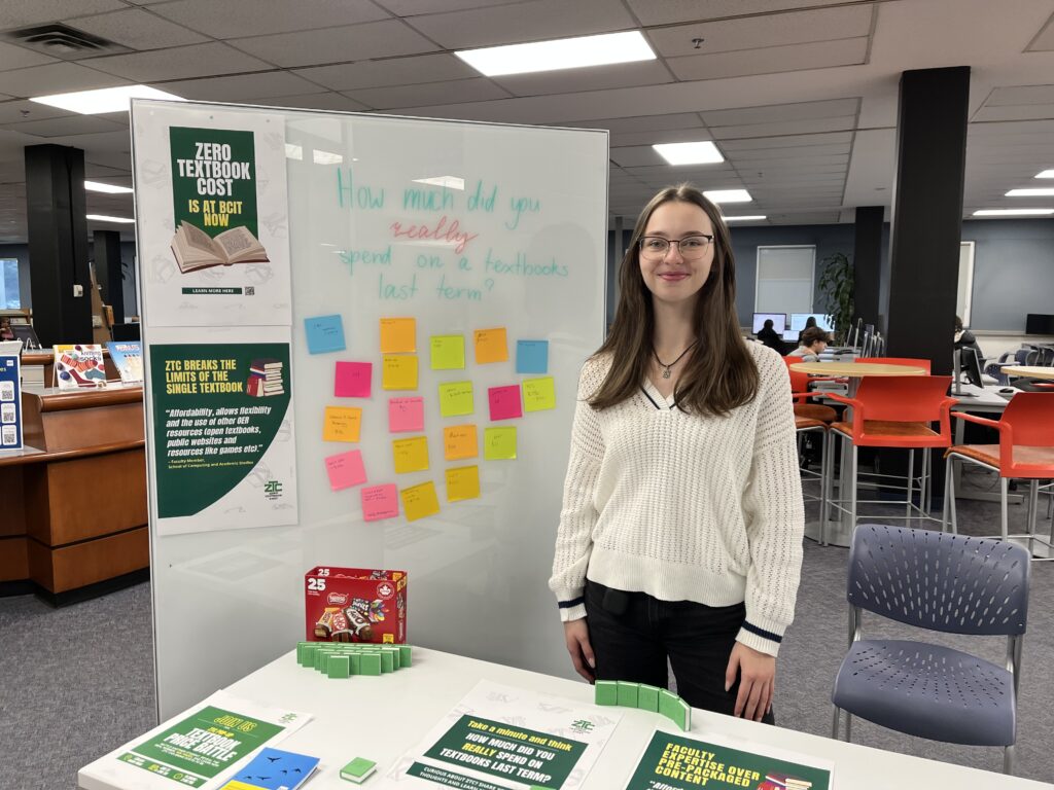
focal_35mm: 26
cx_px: 527
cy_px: 395
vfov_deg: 53.1
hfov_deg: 67.3
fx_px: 792
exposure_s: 1/60
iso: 64
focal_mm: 5.1
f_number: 1.6
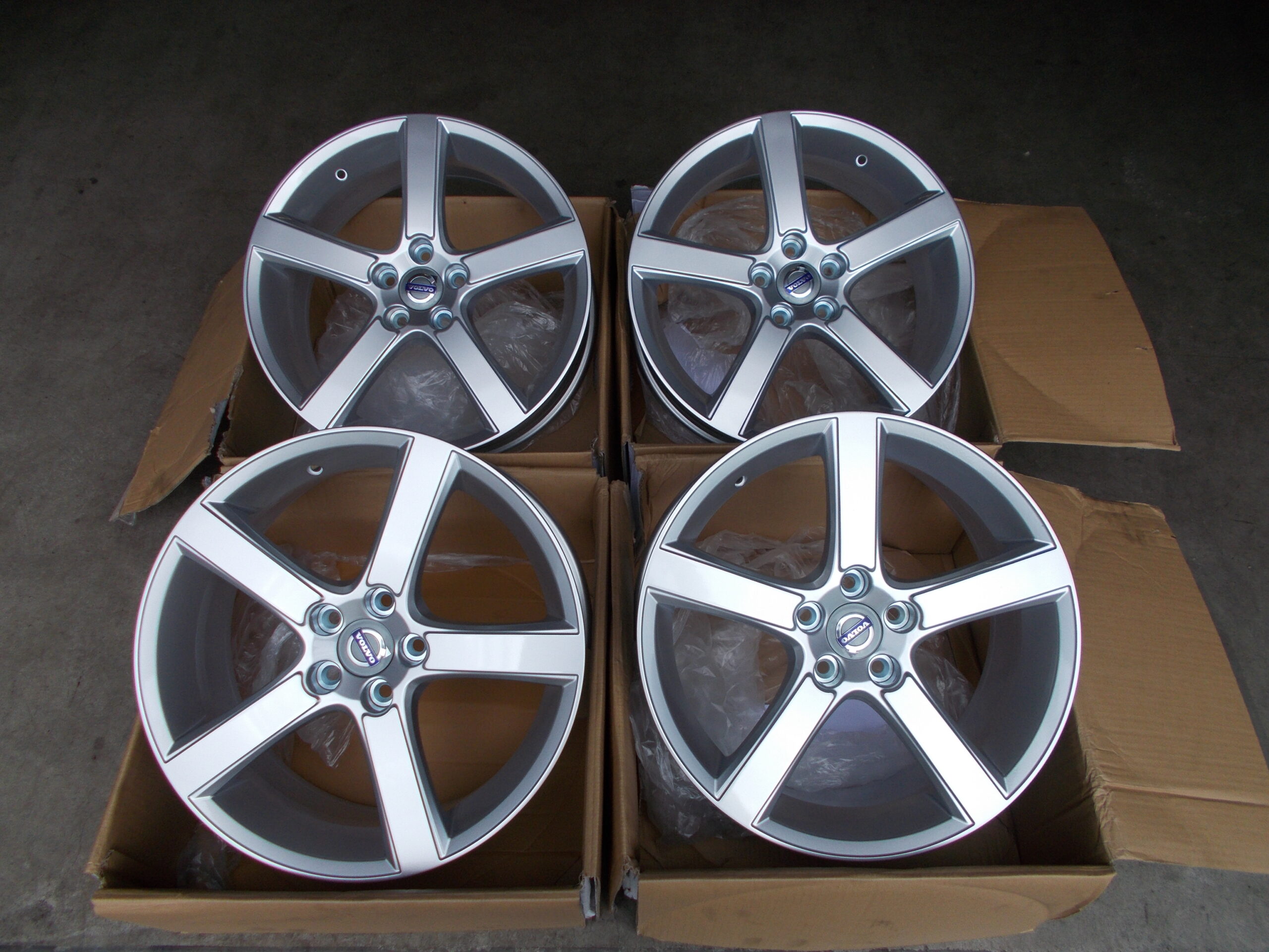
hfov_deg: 67.3
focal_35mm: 26
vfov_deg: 53.1
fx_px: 953
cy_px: 476
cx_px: 634
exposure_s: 1/320
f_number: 3.2
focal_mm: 4.6
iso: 80
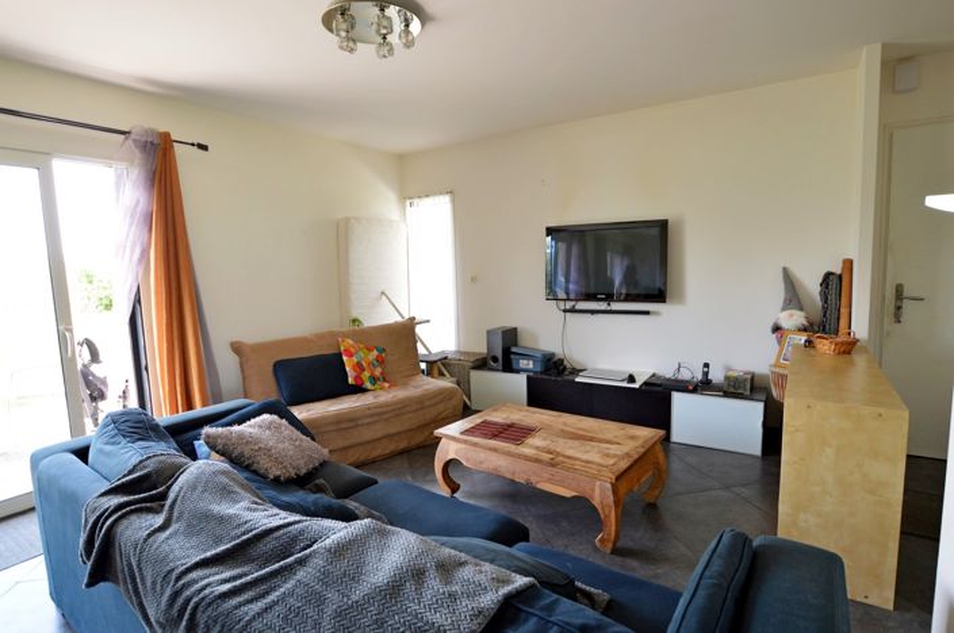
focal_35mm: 18
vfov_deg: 67.2
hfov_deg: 90.1
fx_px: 476
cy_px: 316
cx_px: 477
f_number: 4
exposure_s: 1/60
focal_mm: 12
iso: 400
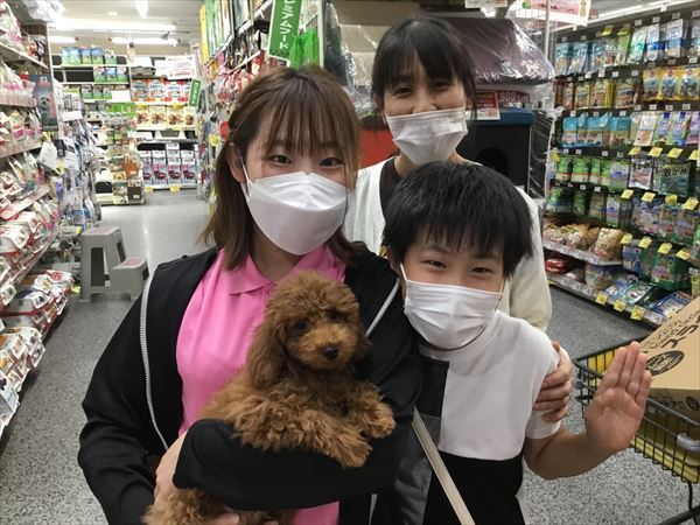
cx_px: 350
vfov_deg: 45.4
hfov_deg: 58.4
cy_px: 262
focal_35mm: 31
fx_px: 627
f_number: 2.4
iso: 100
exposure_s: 1/30
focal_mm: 3.3
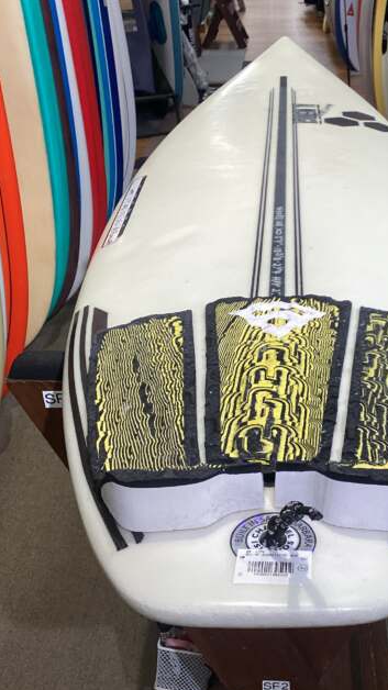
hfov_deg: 27.4
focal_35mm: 43
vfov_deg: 47.4
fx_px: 787
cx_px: 276
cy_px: 350
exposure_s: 1/100
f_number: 2.4
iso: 80
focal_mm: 3.3
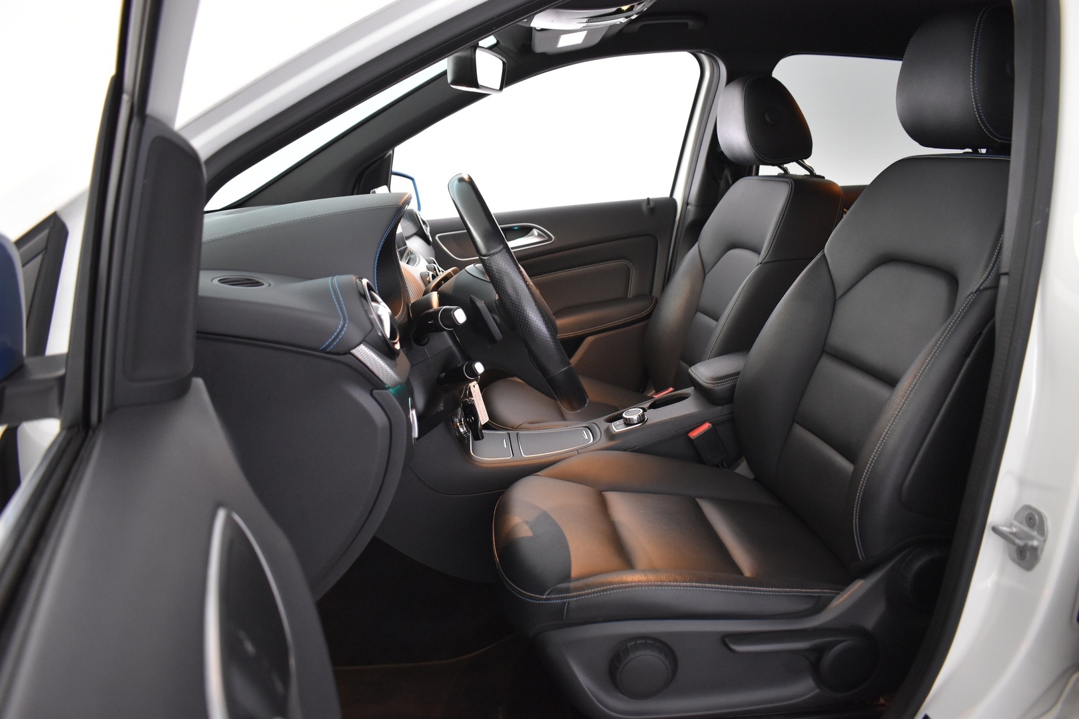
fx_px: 809
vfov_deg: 47.9
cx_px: 540
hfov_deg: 67.4
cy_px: 360
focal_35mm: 27
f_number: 3.5
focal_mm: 18
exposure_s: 1/30
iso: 2000
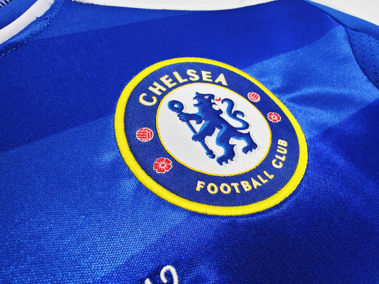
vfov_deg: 58.9
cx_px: 190
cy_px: 142
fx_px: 252
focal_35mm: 23
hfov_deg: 73.9
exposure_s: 1/50
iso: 96
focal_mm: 2.59
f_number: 2.2
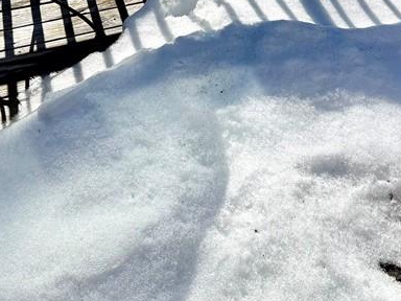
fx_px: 741
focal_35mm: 64
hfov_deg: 30.0
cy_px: -79
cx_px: 281
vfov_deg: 21.0
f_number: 1.78
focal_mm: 6.76
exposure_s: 1/10309
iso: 80
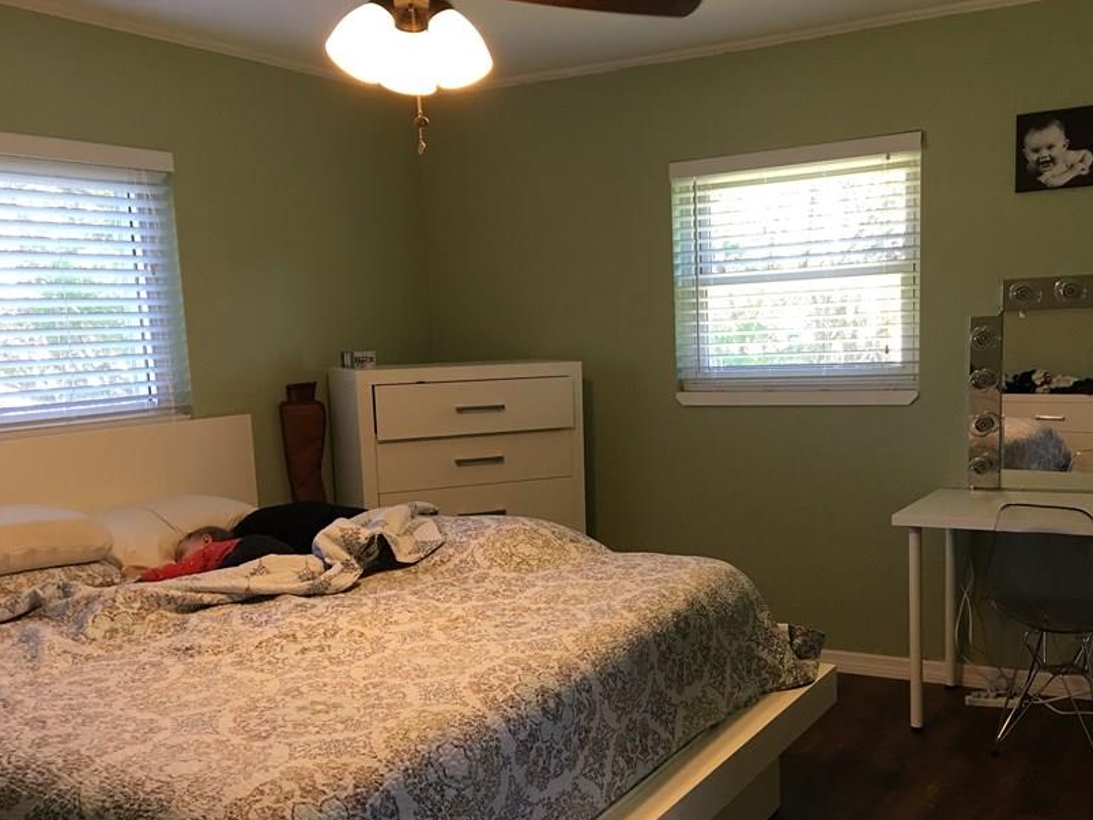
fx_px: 1168
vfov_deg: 38.4
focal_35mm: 37
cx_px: 615
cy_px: 512
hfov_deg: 50.0
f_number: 2.2
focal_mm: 4.15
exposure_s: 1/30
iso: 40
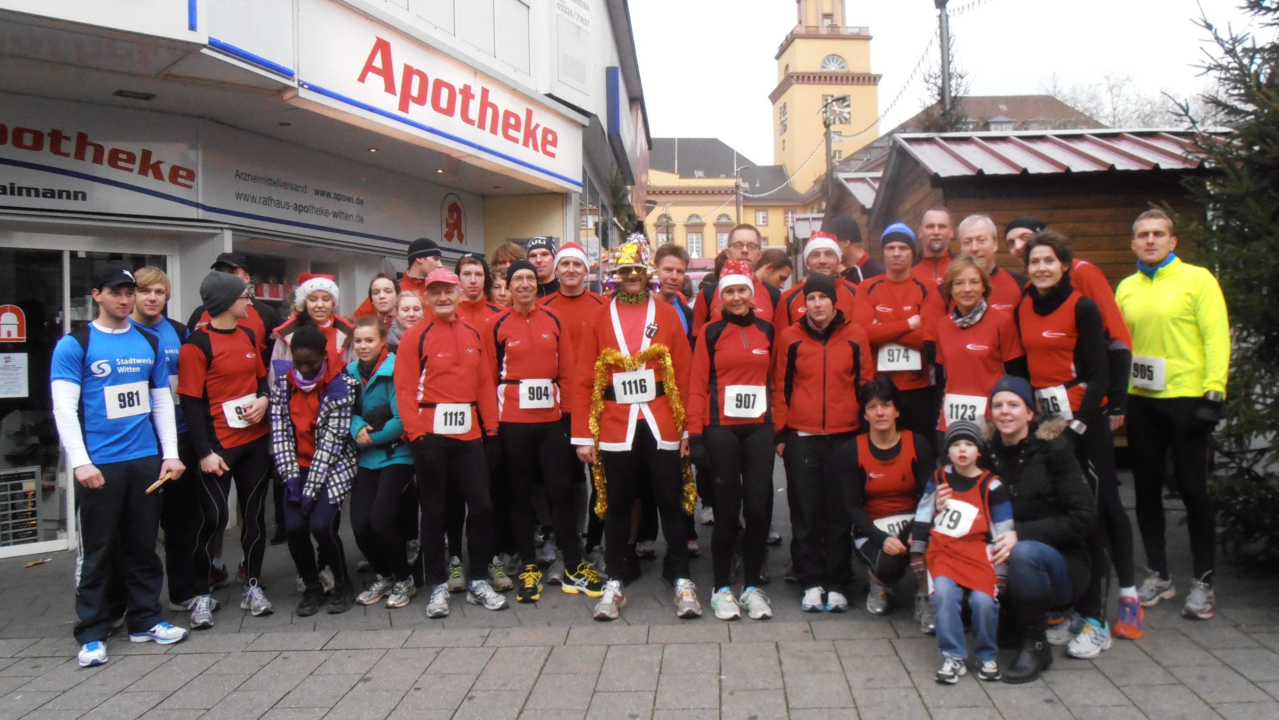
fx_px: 1119
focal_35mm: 33
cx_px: 640
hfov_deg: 59.5
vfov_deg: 35.6
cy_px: 354
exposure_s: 1/500
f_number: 3.5
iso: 400
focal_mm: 5.25
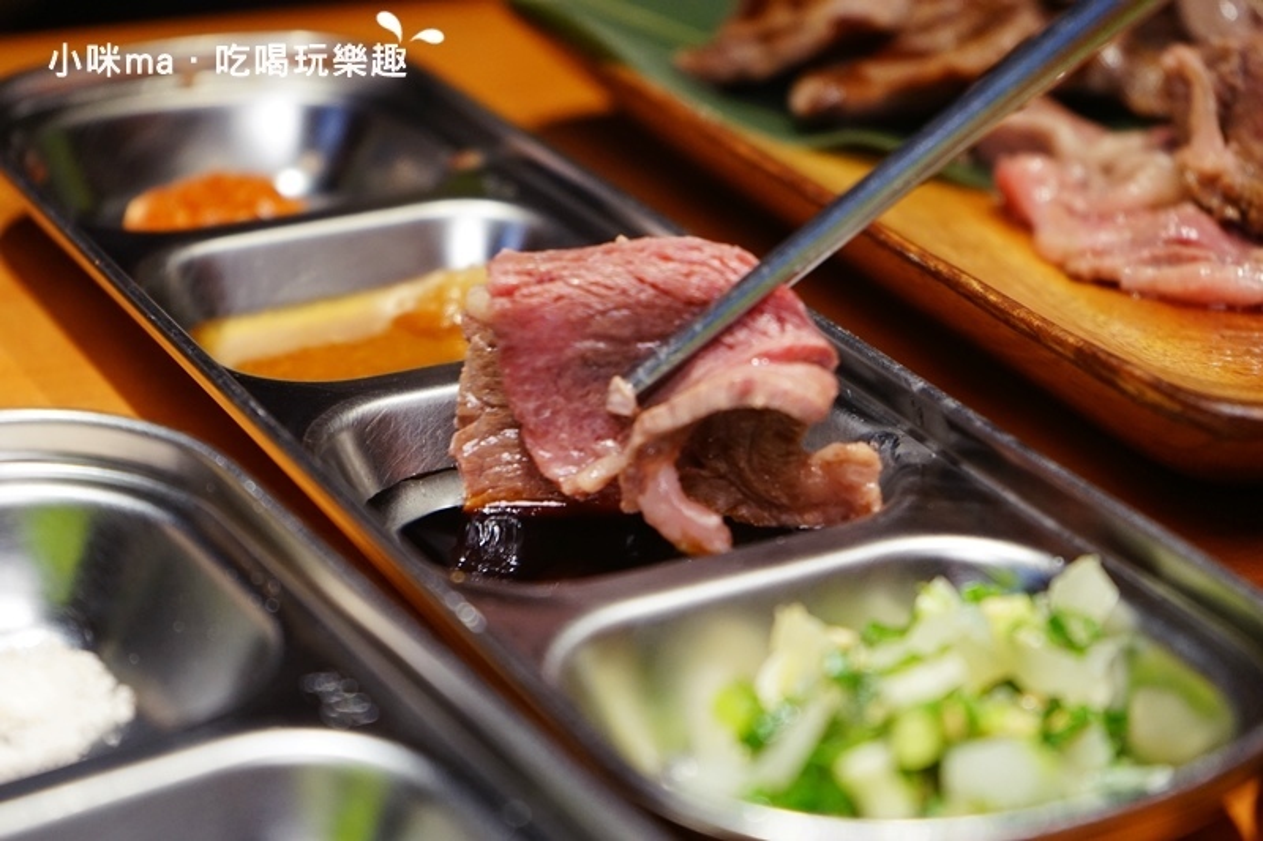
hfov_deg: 28.8
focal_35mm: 70
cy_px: 420
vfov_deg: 19.4
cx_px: 632
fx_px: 2455
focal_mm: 70
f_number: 5.6
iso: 1600
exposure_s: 1/80
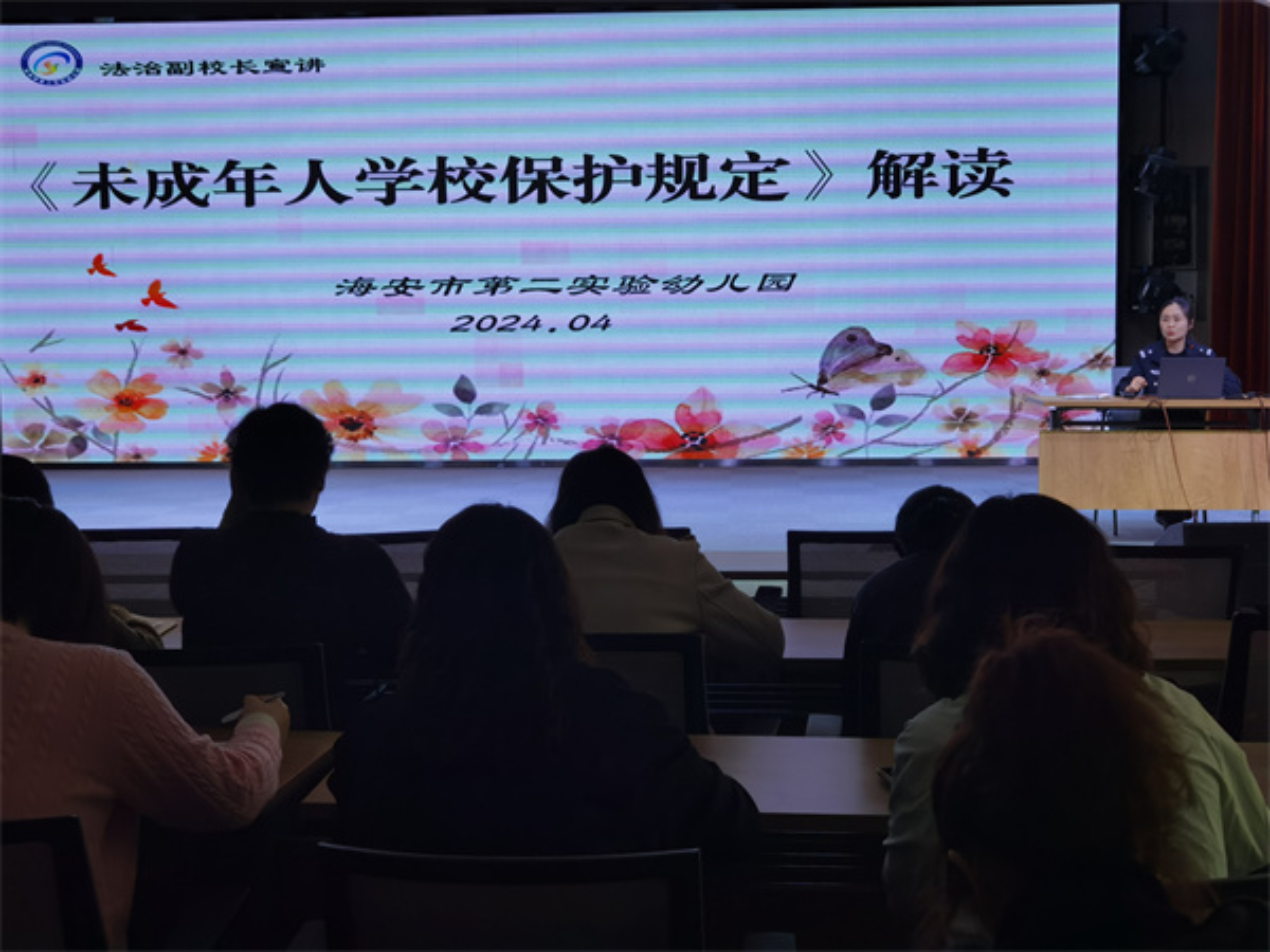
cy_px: 476
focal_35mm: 47
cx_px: 635
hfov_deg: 40.4
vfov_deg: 30.9
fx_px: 1724
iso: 50
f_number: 1.9
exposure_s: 1/517
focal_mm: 6.71
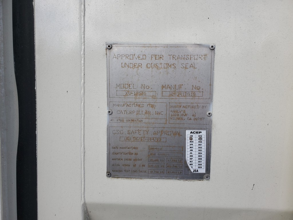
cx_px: 146
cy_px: 110
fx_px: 220
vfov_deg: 53.1
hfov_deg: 67.3
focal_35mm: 26
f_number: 2.4
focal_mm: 4.3
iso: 50
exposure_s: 1/1082
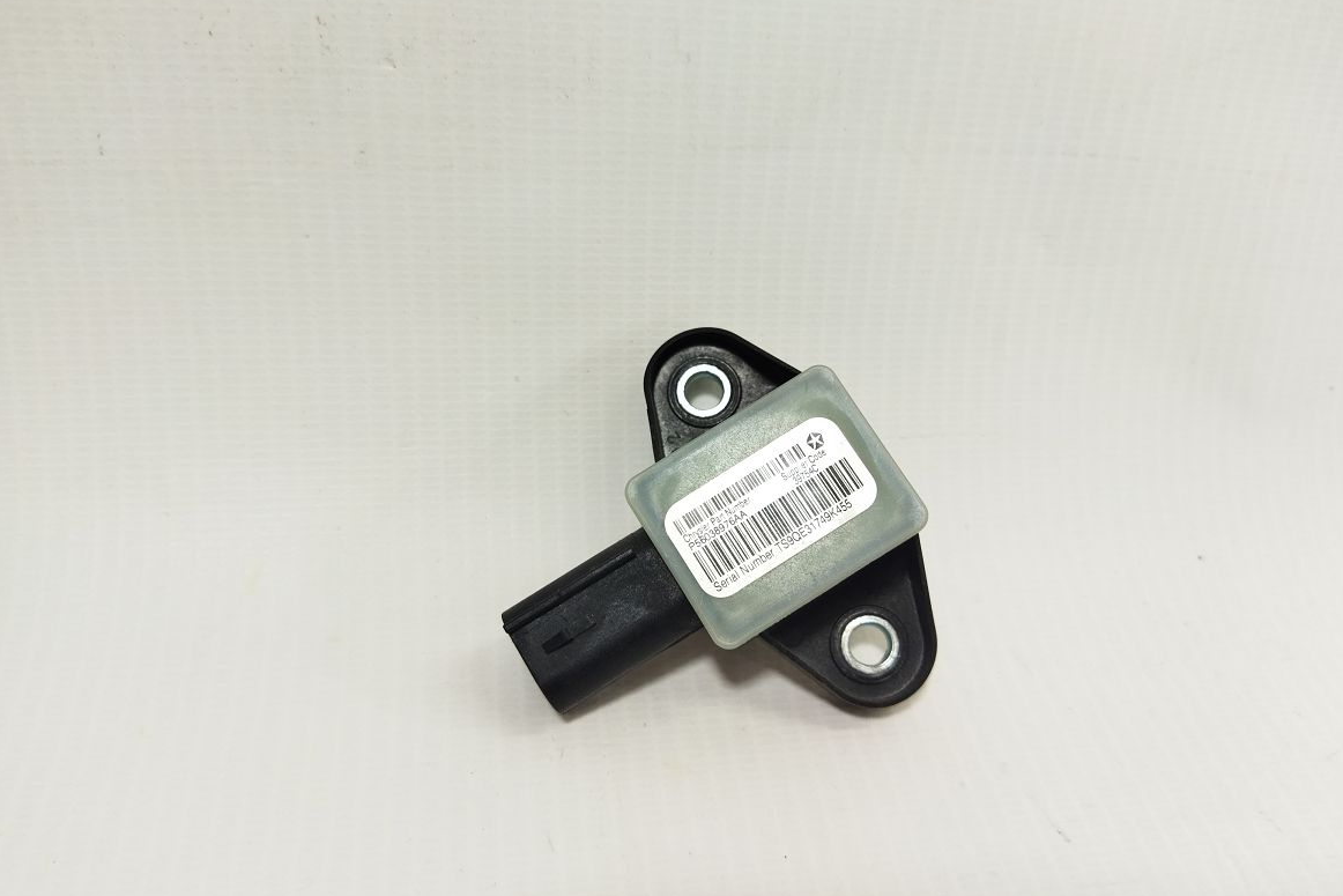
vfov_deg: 44.9
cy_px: 487
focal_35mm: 29
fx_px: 1082
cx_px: 689
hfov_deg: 63.6
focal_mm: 4.71
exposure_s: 1/102
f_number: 1.79
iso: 99
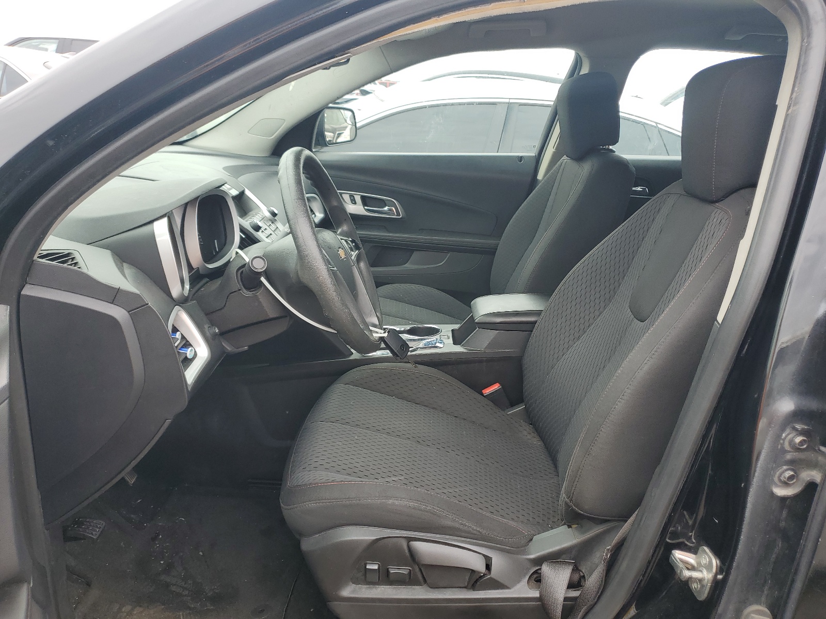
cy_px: 310
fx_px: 620
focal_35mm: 26
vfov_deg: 53.1
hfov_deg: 67.3
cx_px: 413
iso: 50
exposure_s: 1/526
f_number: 1.5
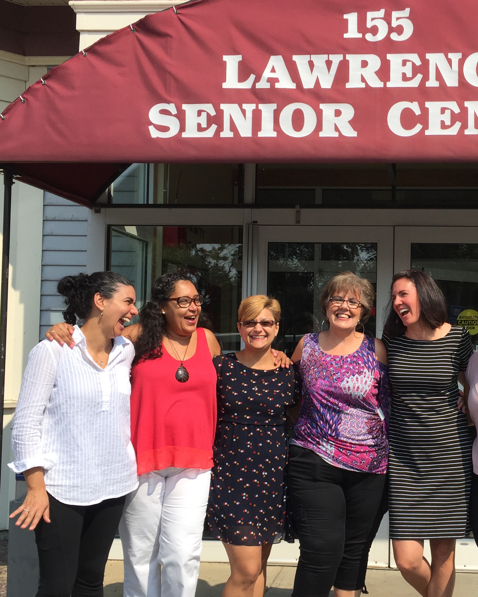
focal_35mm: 44
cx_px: 385
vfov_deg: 42.0
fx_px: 778
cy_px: 319
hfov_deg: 33.1
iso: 32
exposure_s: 1/1883
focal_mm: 4.15
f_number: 2.2
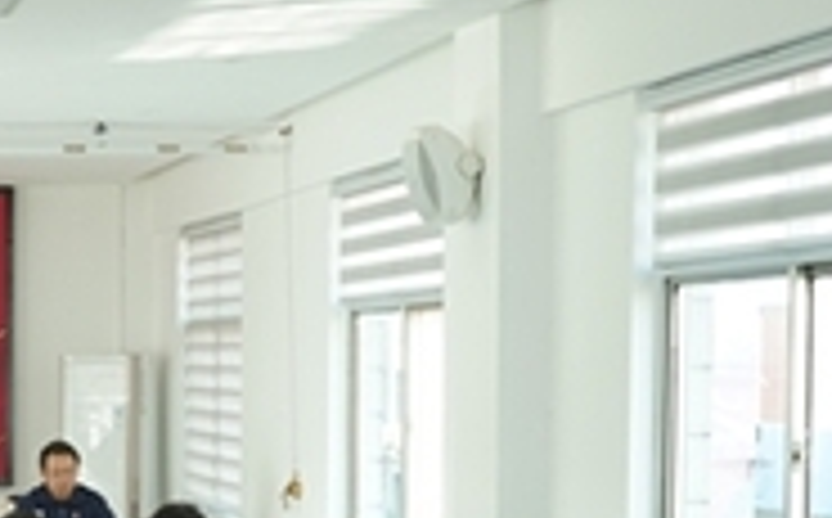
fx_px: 2332
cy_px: 536
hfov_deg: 18.8
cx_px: -232
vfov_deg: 12.5
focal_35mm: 103
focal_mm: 34
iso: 200
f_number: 4
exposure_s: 1/60
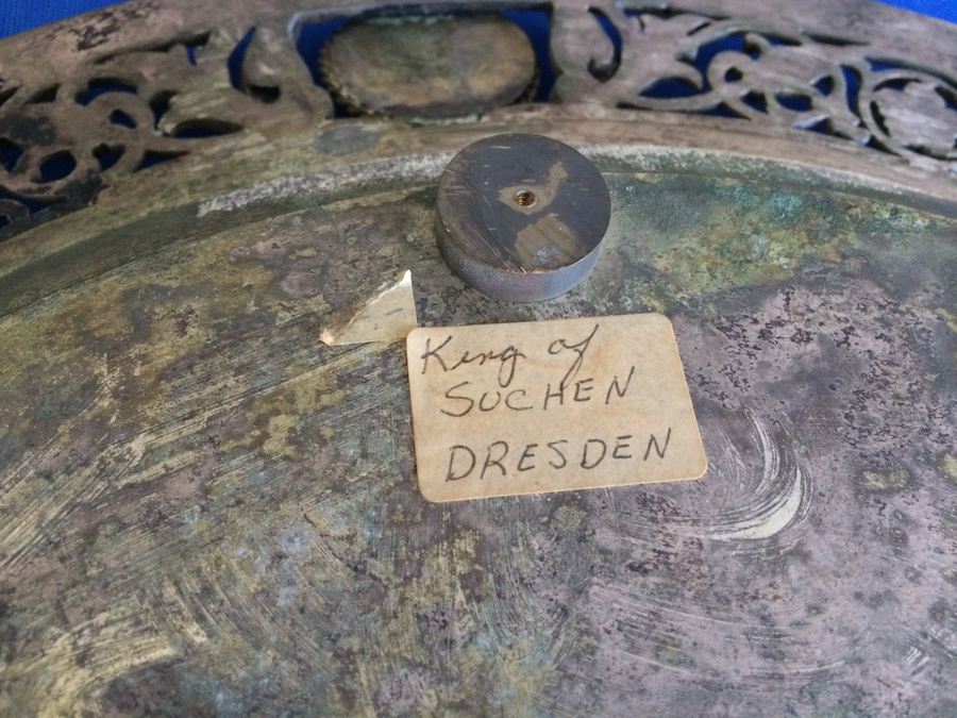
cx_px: 478
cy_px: 359
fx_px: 829
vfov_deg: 46.8
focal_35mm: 30
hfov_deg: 60.0
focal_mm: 4.12
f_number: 2.2
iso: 250
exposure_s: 1/30
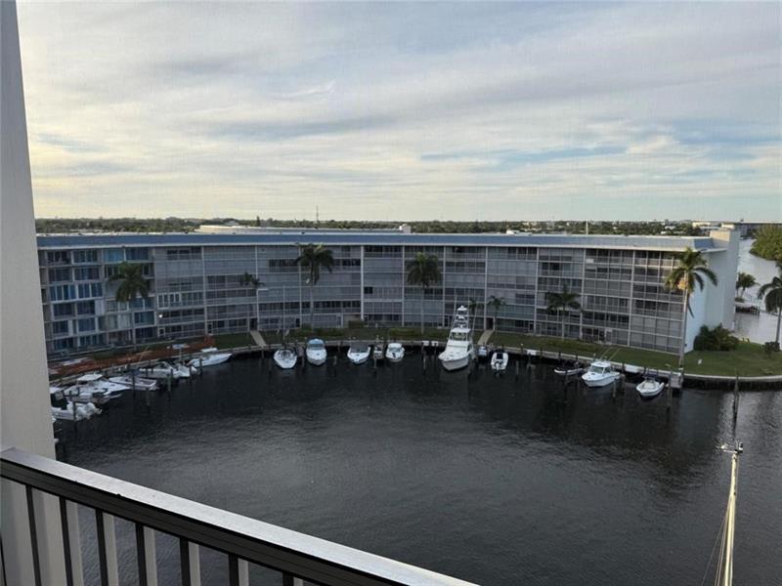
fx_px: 542
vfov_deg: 56.8
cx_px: 391
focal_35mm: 24
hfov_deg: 71.6
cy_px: 293
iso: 80
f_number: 1.78
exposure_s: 1/2299
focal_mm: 6.76
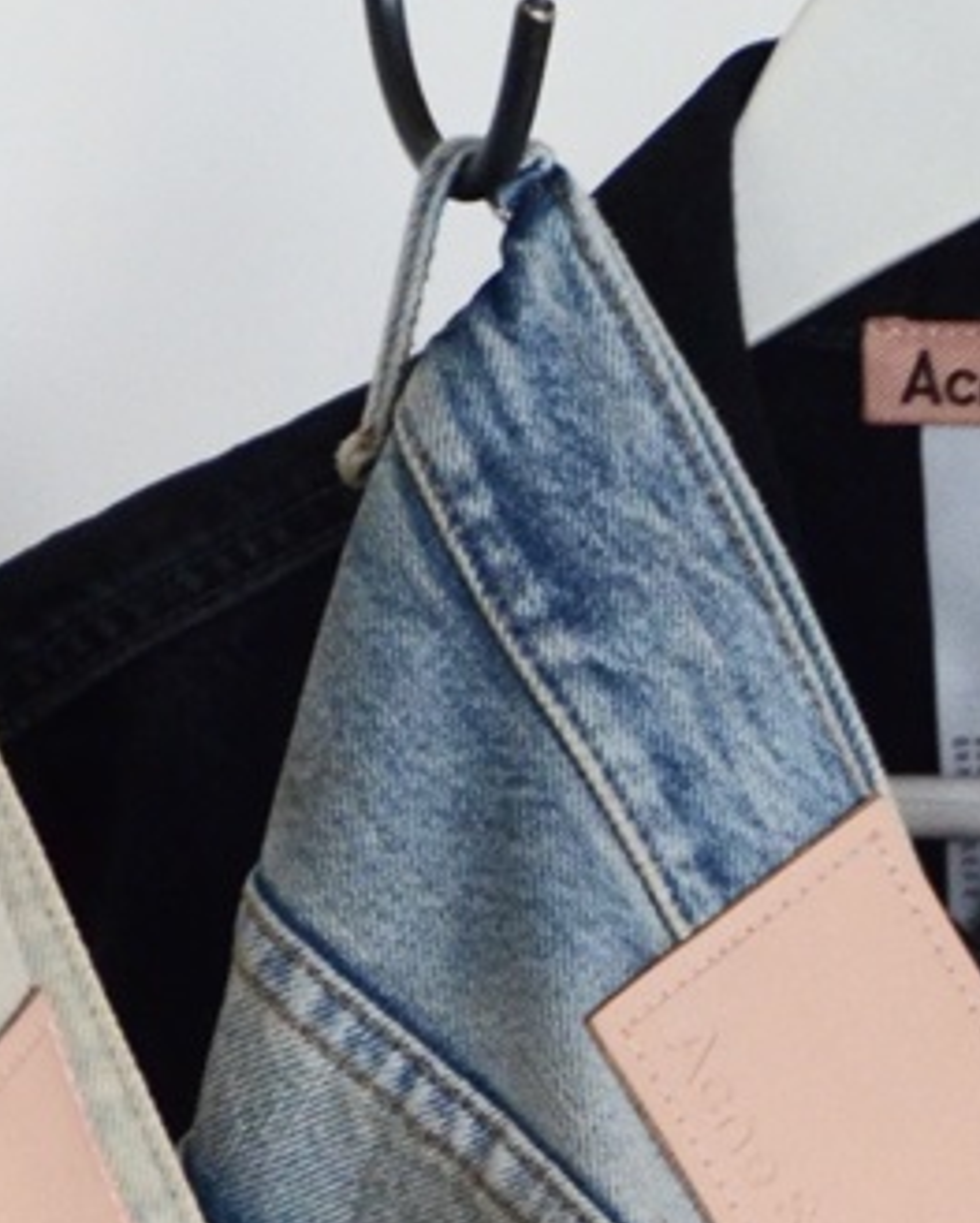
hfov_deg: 3.1
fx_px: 18247
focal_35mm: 504
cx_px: 1129
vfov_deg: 3.8
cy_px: 1967
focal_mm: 78
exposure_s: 1/40
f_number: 5.3
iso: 1600
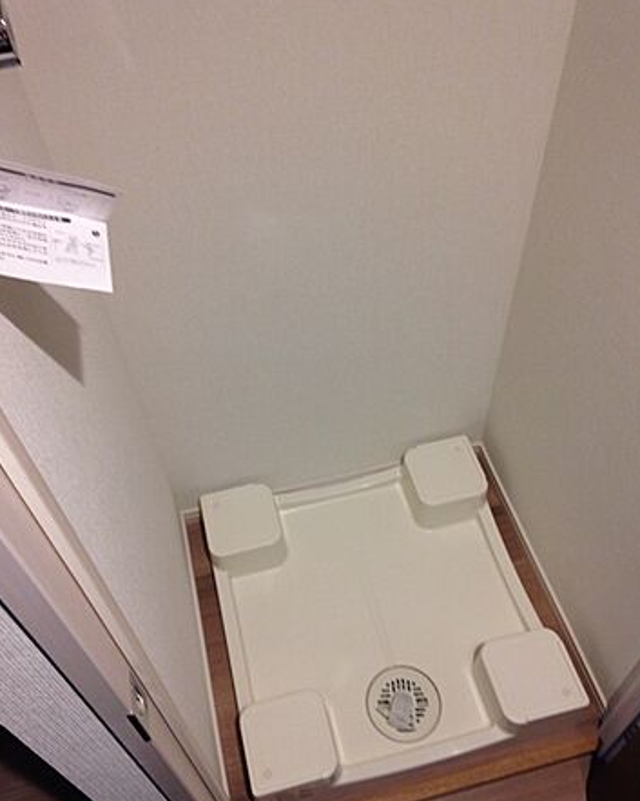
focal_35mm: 35
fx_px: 830
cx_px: 323
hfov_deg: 42.2
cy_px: 417
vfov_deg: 51.5
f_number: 2.4
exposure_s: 1/20
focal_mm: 4.12
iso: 80
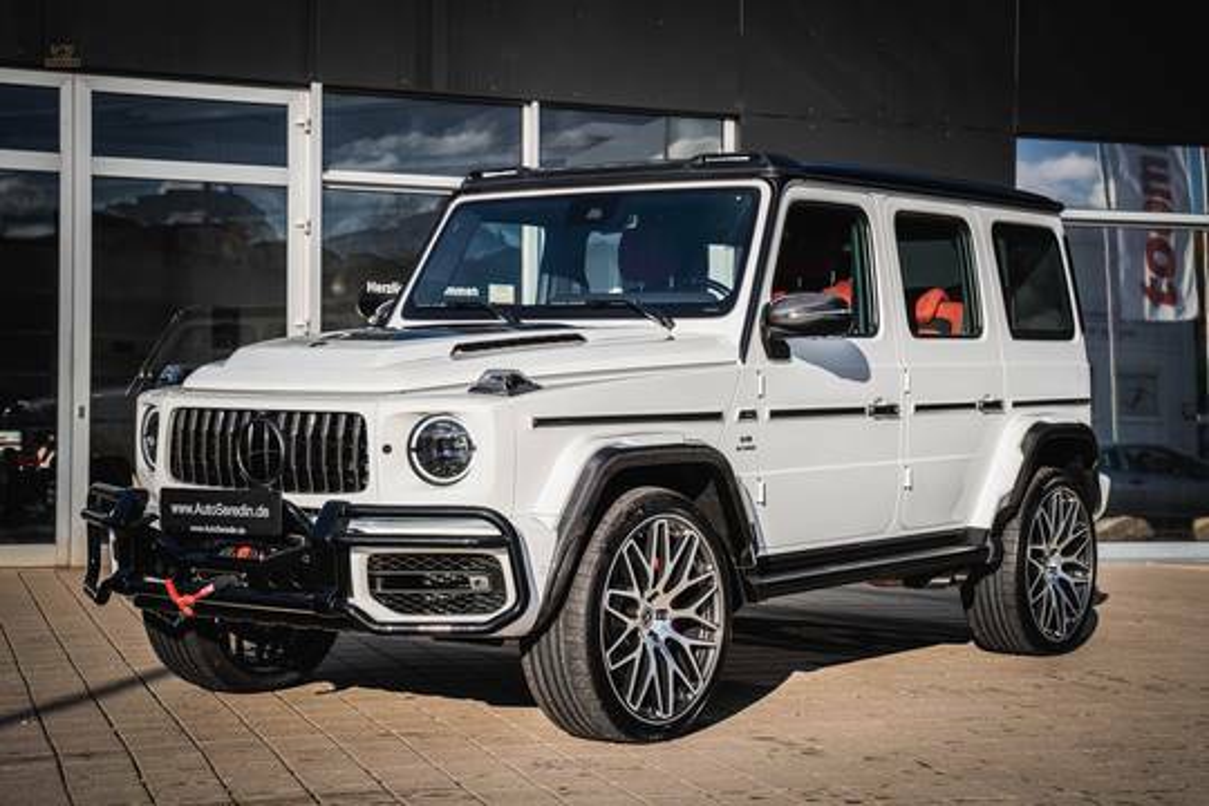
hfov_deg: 34.5
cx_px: 604
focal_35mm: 58
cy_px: 403
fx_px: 1948
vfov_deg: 23.4
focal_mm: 58
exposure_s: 1/800
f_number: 6.3
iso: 640
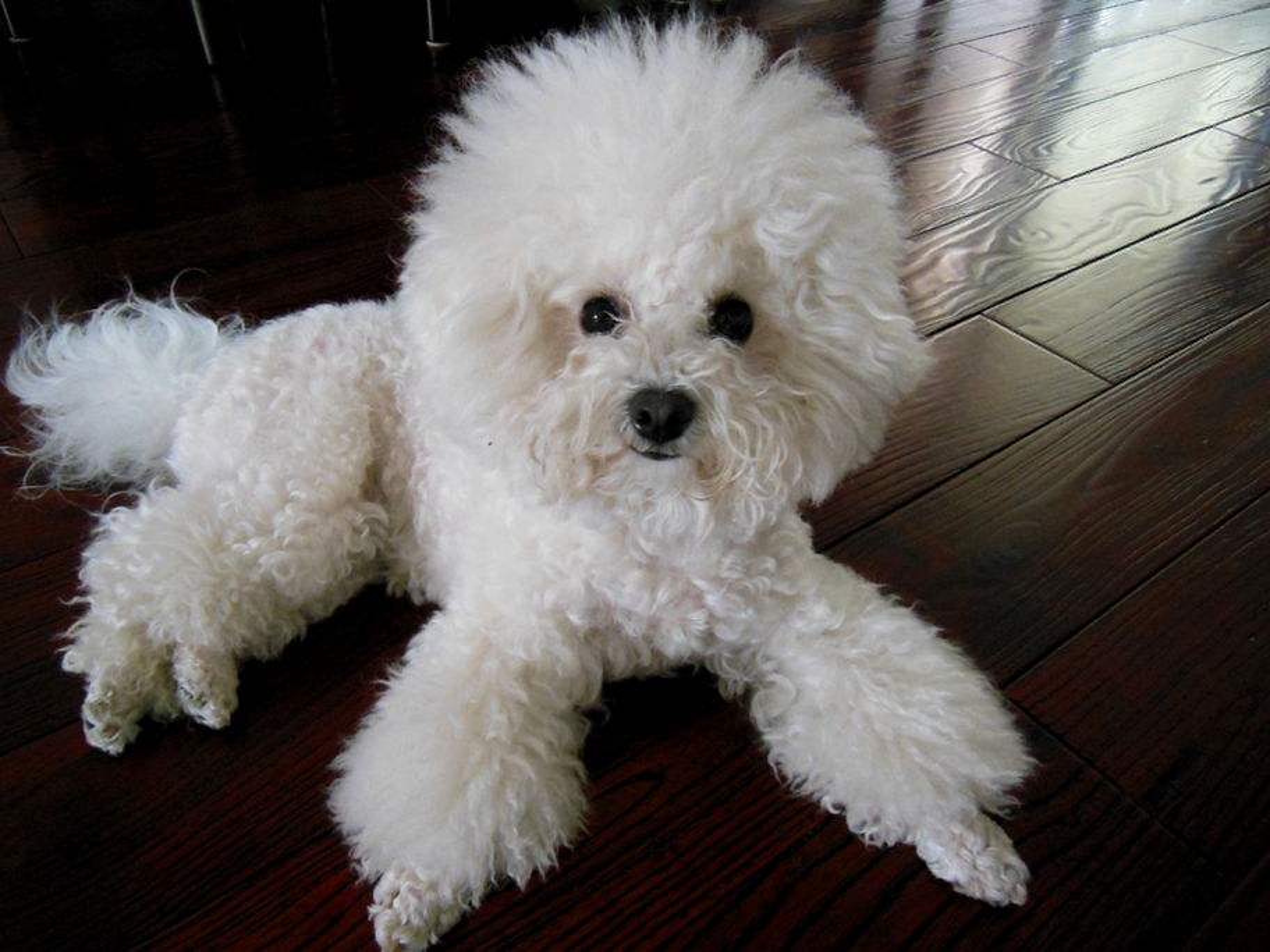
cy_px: 476
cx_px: 635
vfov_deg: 54.9
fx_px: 917
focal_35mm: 25
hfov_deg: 69.4
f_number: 3.5
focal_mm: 4.5
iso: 800
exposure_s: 1/20
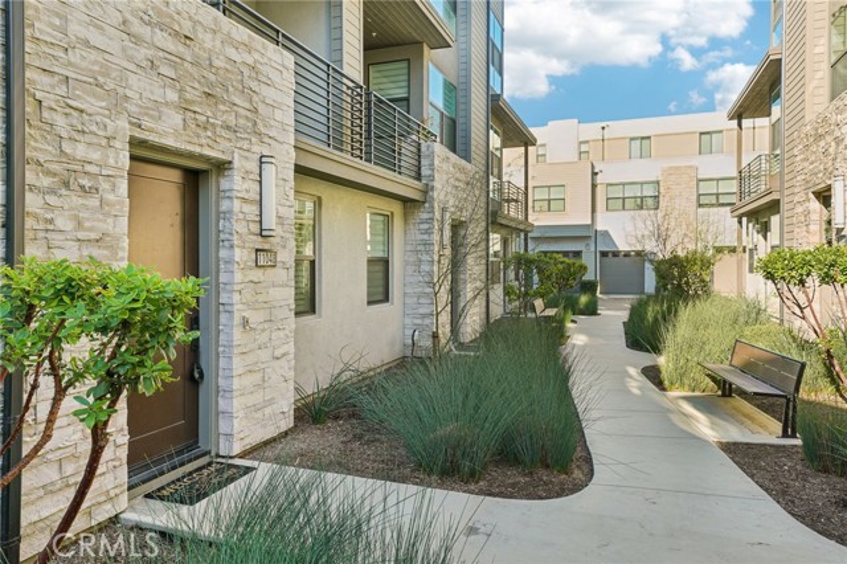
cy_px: 282
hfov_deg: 73.8
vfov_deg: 53.1
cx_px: 424
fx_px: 564
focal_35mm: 24
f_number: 8
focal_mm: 24
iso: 100
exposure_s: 1/30
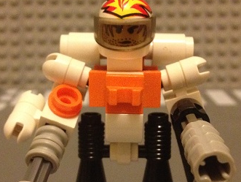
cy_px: 99
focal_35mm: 69
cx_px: 106
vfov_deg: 21.3
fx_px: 481
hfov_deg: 28.1
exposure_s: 1/15
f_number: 2.4
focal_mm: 4.28
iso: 500
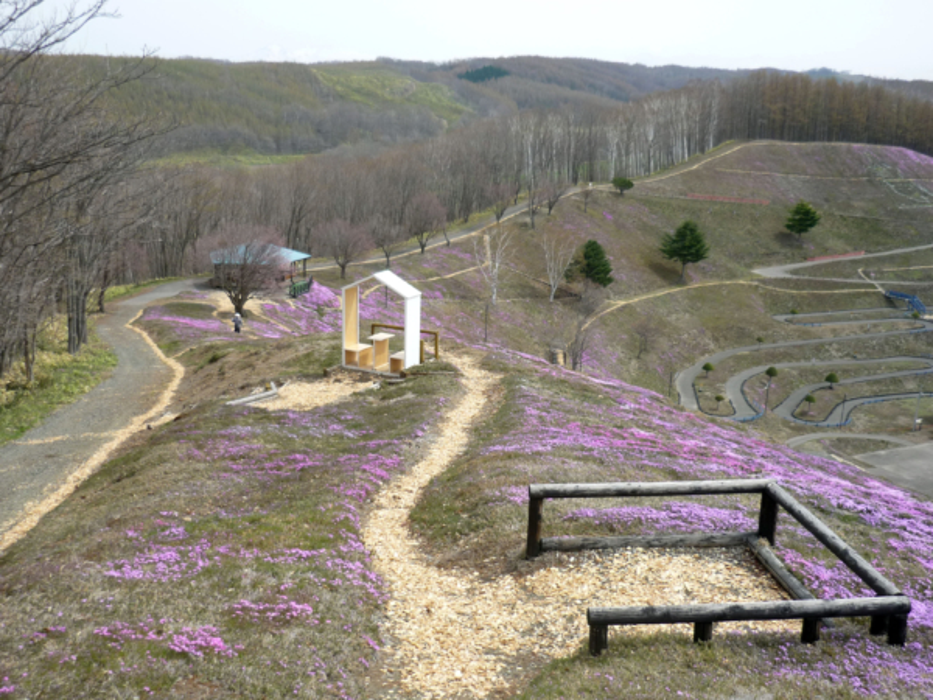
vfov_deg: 37.7
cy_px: 350
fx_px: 1024
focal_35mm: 38
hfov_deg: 49.0
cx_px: 466
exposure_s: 1/800
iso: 100
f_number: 2.9
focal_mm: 6.3
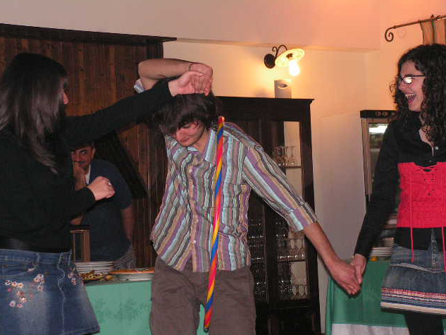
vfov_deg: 16.2
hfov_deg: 21.5
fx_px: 1173
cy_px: 167
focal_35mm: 91
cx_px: 222
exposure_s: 1/100
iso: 200
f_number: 3.3
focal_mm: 15.1
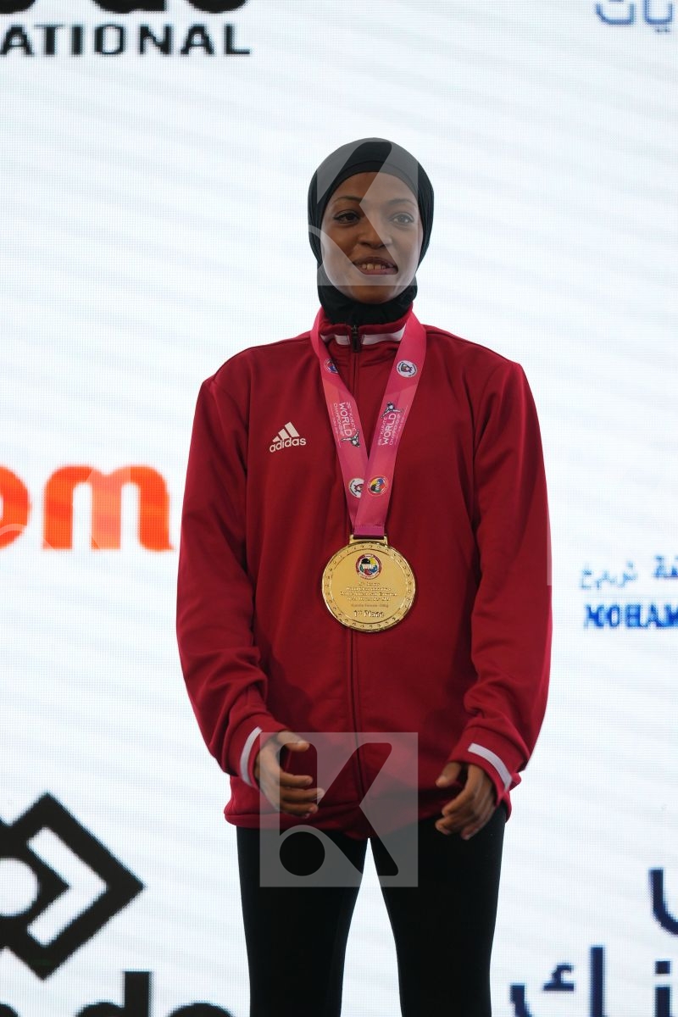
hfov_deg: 4.6
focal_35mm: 300
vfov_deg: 6.9
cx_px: 339
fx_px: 8474
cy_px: 508
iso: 320
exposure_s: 1/250
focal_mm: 200
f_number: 2.8
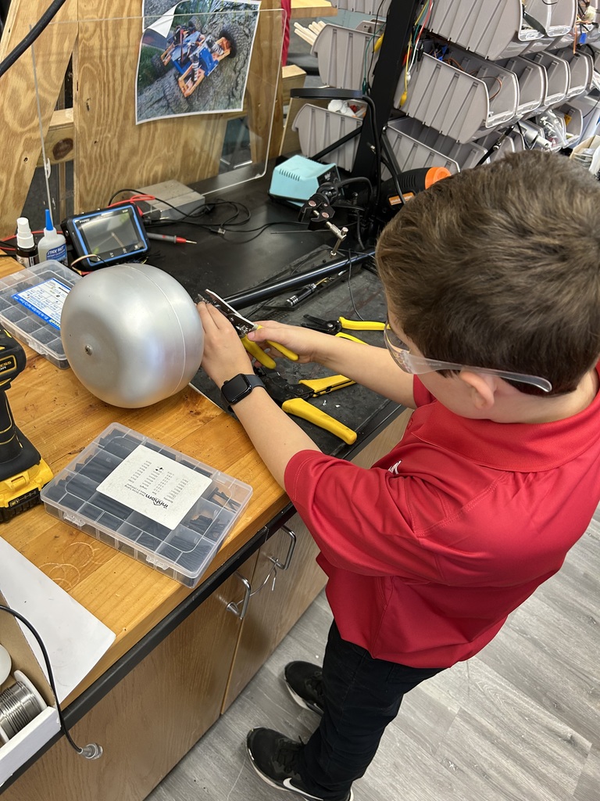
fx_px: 601
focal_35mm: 26
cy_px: 400
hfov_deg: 53.1
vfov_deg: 67.3
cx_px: 300
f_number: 1.5
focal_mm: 5.7
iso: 125
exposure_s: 1/60
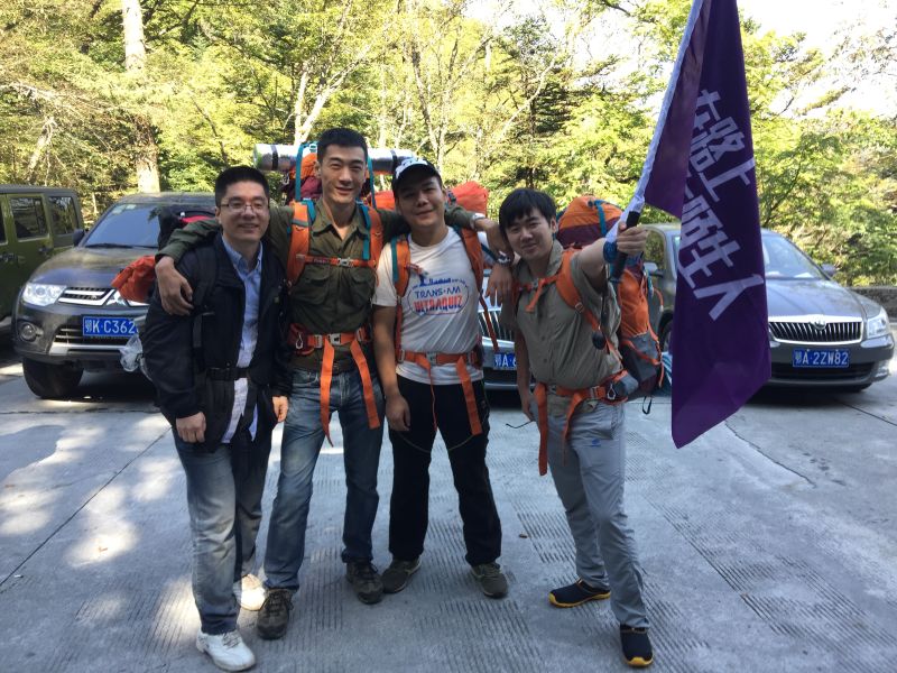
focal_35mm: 29
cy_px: 336
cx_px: 448
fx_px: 751
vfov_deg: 48.2
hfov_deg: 61.7
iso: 32
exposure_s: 1/128
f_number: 2.2
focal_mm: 4.15
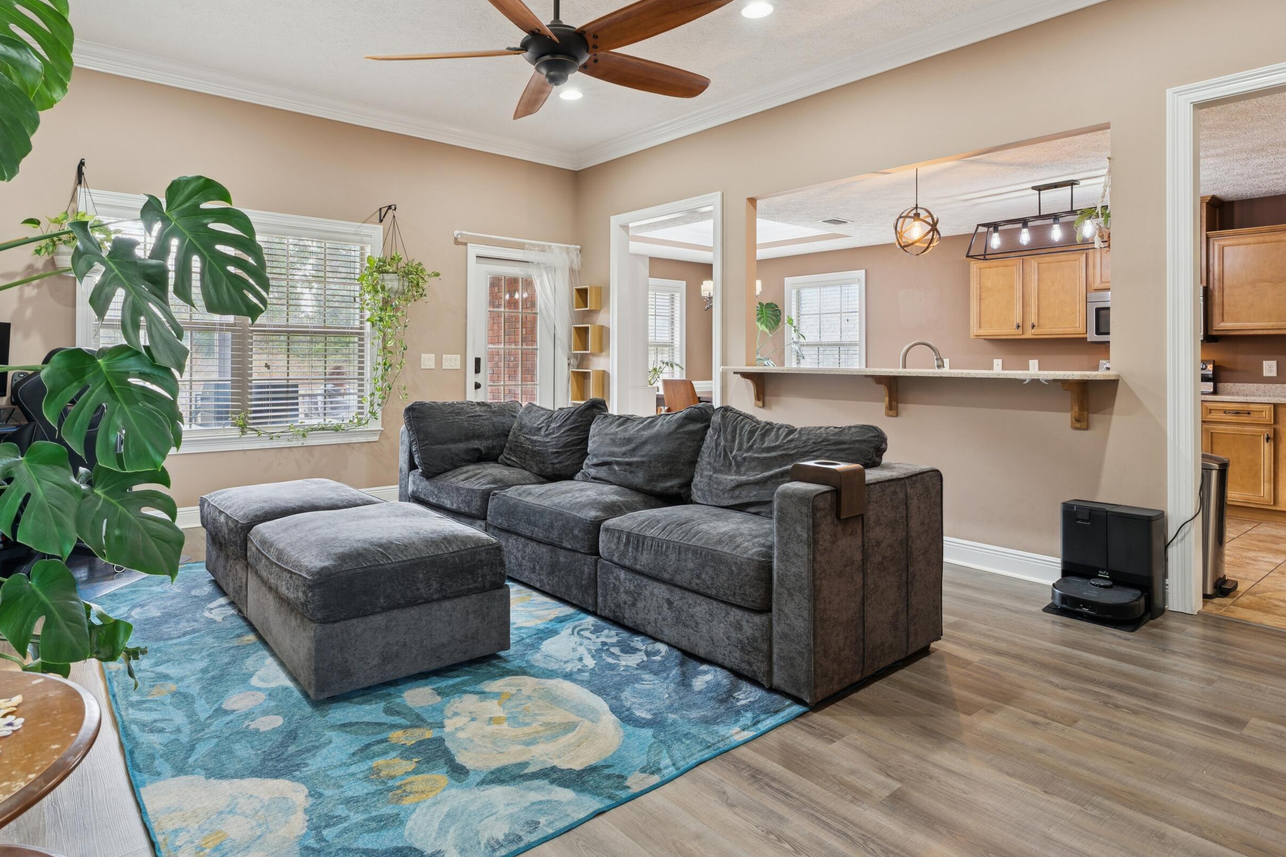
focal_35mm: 20
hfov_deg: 83.6
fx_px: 714
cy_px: 351
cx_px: 562
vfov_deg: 61.5
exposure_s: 1/4
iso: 125
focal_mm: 16
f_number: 9
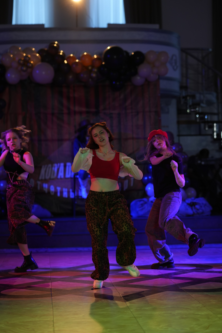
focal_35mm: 85
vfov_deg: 23.9
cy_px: 166
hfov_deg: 16.1
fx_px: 786
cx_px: 111
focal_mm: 85
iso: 800
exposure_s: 1/400
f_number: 2.2
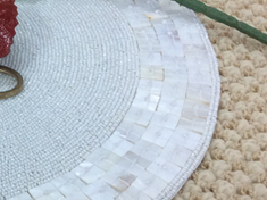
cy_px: 126
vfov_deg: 16.9
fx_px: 671
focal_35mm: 87
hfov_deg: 20.8
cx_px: -62
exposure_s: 1/25
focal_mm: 3.3
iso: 80
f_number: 2.4
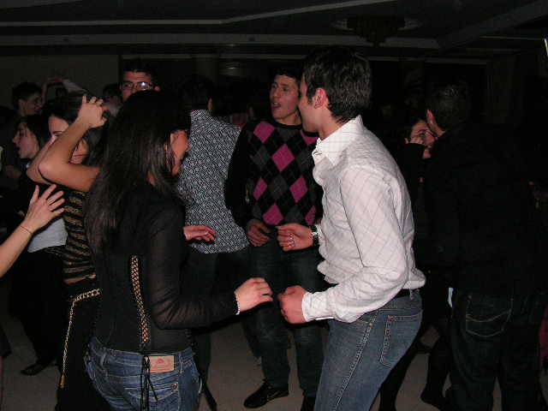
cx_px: 274
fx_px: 570
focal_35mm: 36
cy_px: 206
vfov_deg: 39.7
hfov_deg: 51.4
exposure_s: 1/40
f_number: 3.2
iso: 200
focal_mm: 6
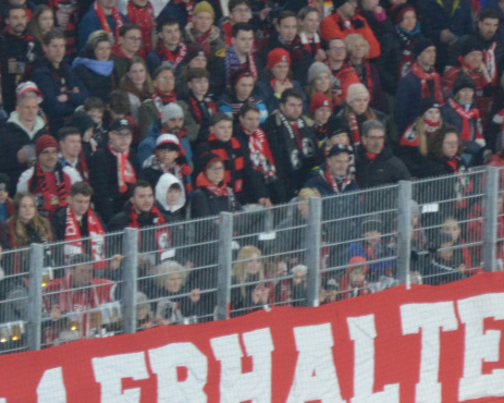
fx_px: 15939
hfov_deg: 1.8
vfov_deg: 1.4
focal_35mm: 1069
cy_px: 218
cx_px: 177
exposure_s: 1/125
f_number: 6.3
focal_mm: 220
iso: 1800
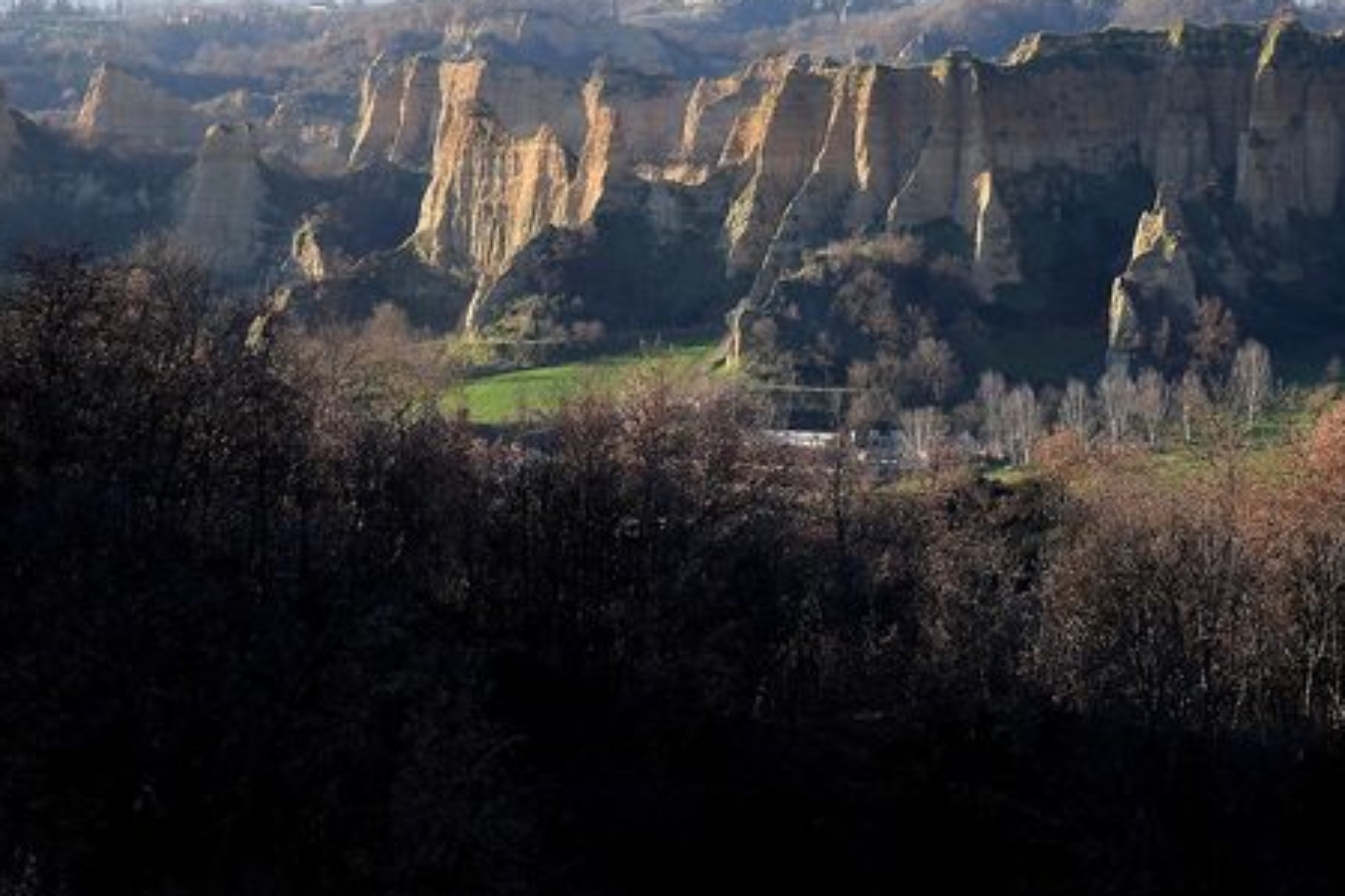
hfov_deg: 14.6
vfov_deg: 9.8
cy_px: 340
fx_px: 5230
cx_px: 885
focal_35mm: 140
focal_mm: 70
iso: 100
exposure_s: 1/30
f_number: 14
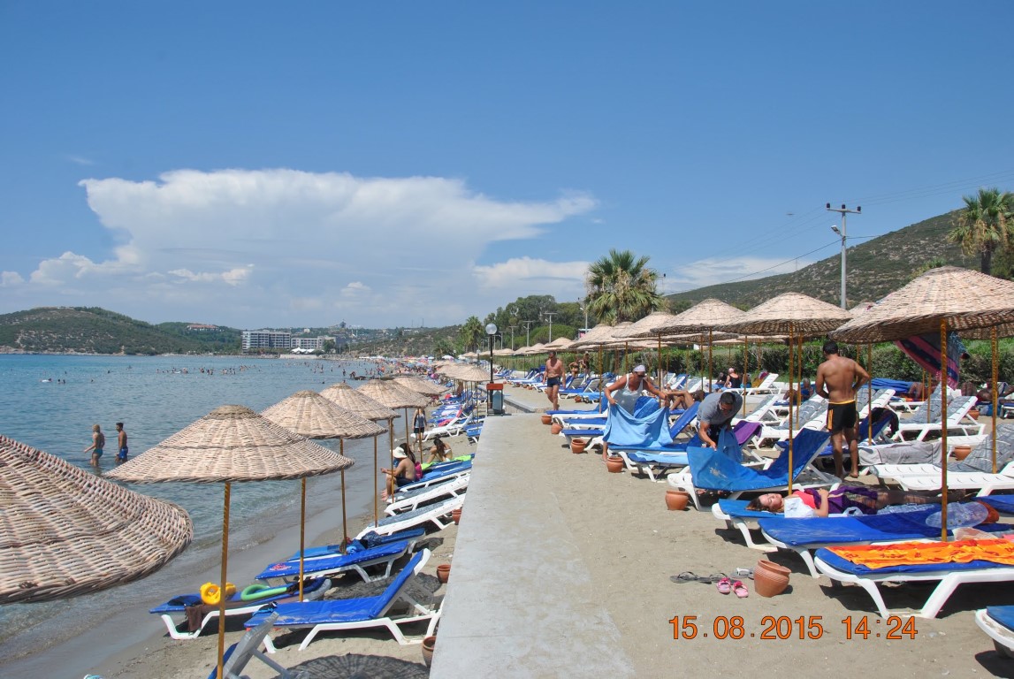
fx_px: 761
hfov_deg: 67.3
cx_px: 507
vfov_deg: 48.1
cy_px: 340
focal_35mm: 27
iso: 100
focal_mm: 18
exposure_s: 1/320
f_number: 9
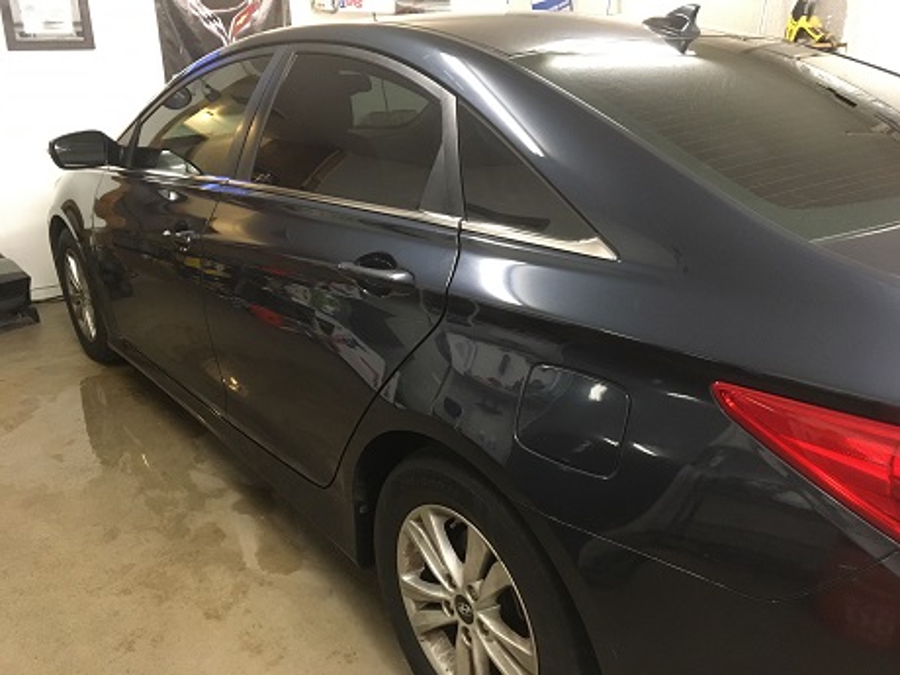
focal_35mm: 29
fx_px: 754
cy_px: 338
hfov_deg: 61.7
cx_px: 450
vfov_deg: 48.2
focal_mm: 4.15
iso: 200
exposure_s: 1/30
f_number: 2.2
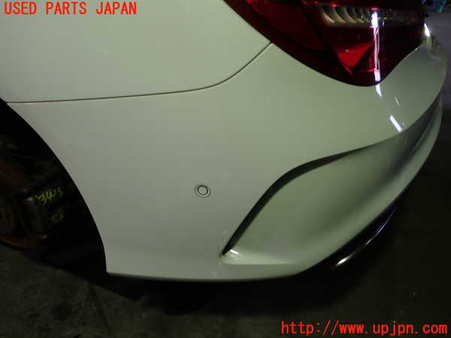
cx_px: 226
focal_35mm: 30
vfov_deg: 46.8
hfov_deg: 60.0
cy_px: 169
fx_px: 391
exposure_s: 1/60
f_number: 2.3
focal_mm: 5.4
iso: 125
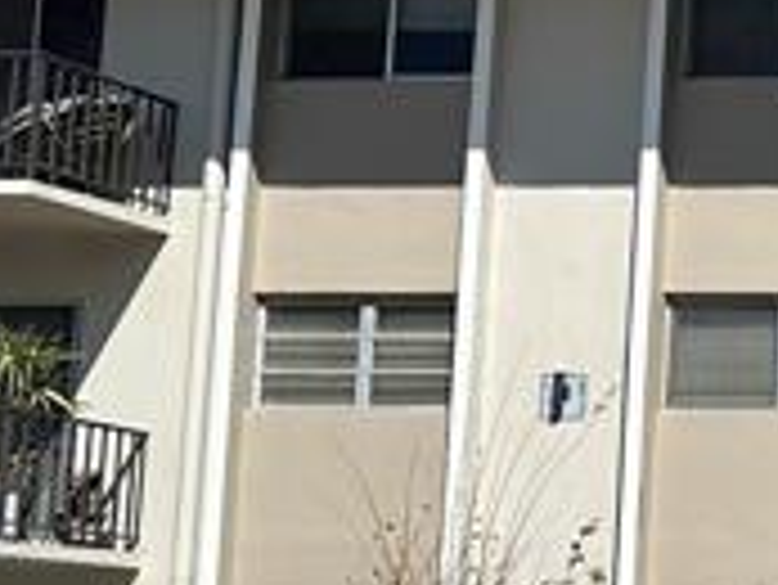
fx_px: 2496
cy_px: 450
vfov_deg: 13.3
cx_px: 1668
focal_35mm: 111
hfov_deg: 14.1
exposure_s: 1/6623
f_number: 1.78
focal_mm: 6.86
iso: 80
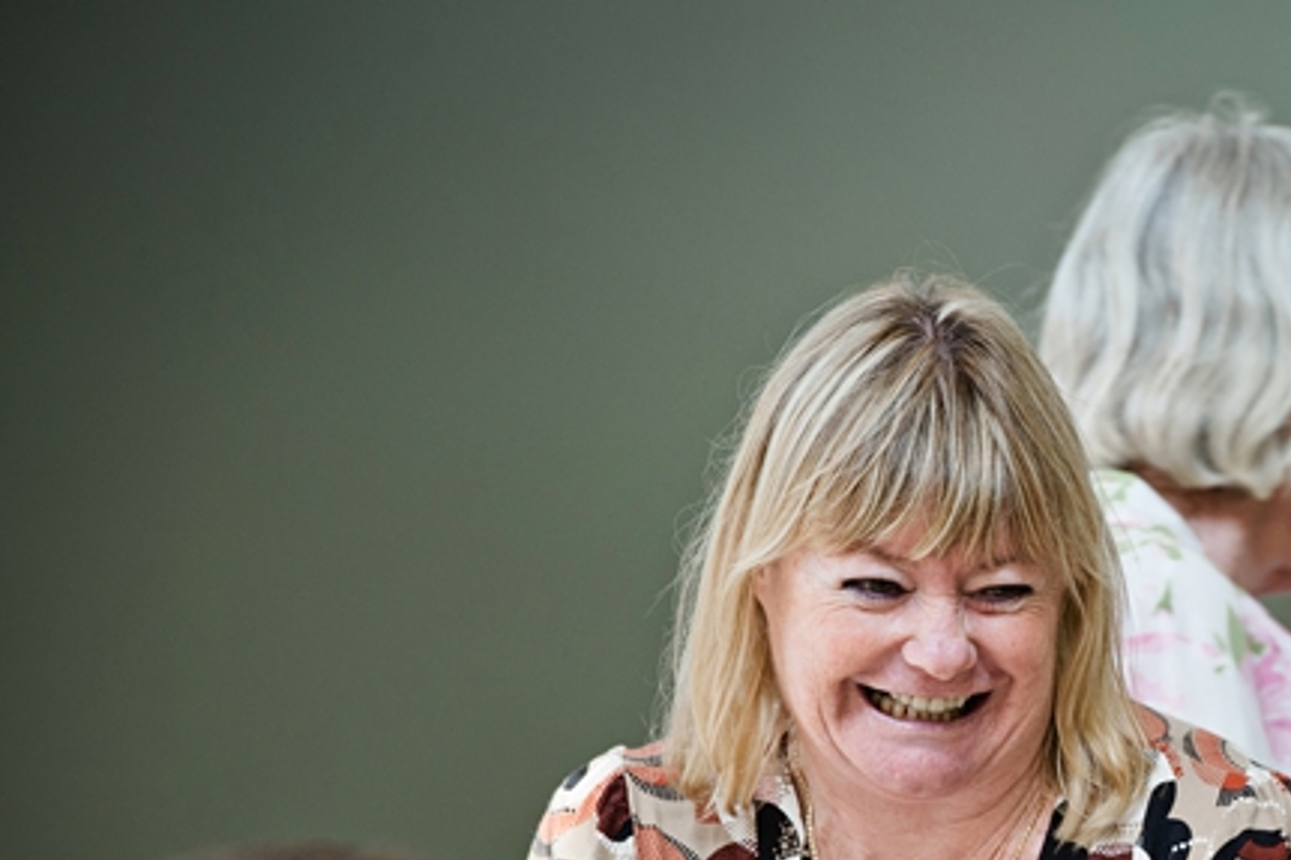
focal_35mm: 371
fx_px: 13299
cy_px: 785
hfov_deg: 5.5
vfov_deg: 3.7
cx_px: 1162
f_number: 6.3
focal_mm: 200
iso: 800
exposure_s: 1/160
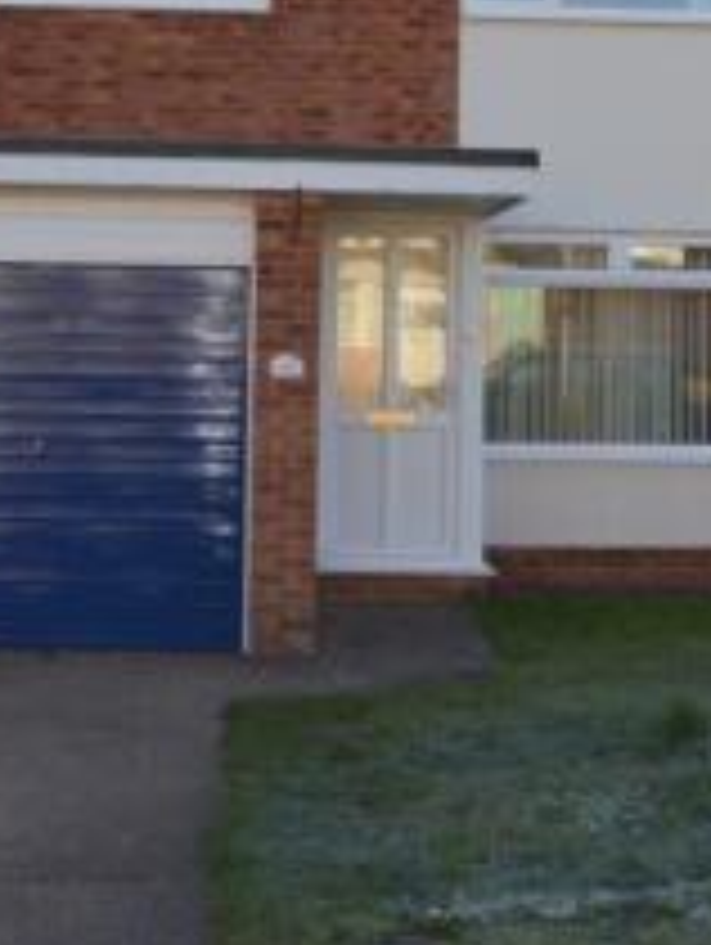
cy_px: 225
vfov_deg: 30.1
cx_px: 338
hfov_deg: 23.3
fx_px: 1722
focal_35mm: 63
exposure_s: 1/160
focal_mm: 14
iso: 100
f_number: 6.3
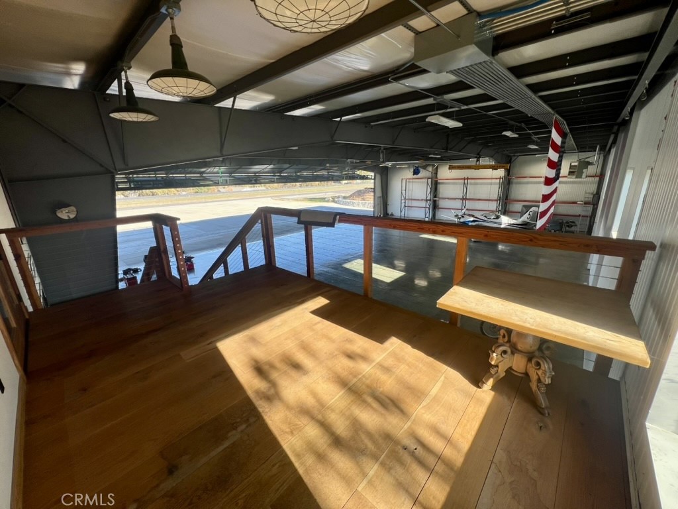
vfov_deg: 89.9
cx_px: 339
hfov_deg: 106.2
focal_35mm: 13
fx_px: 255
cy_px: 254
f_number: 1.8
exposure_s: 1/264
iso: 32
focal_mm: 1.57
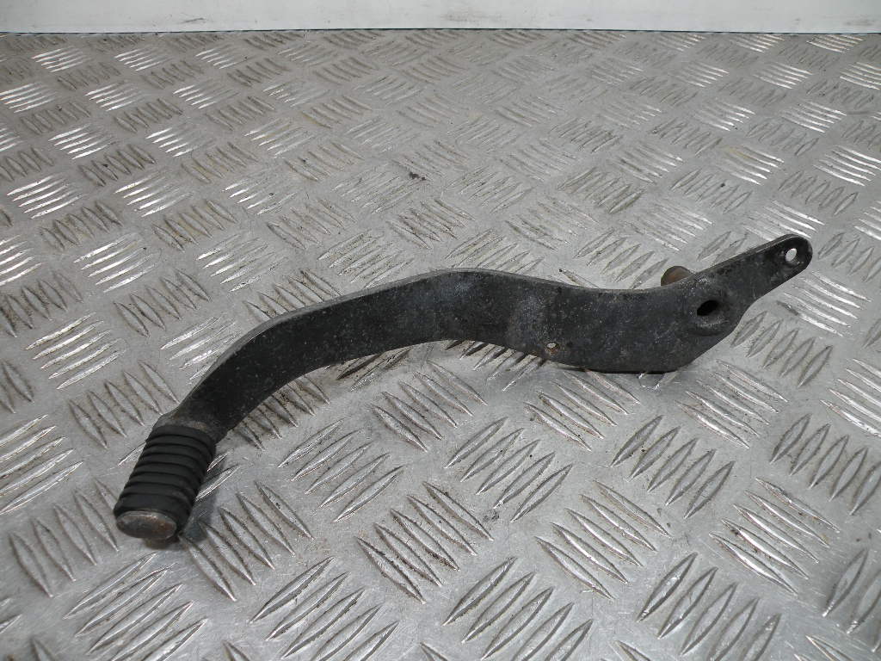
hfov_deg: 65.3
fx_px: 687
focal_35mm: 27
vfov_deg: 51.4
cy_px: 330
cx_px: 440
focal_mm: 4.7
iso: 64
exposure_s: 1/65.2
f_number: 3.2
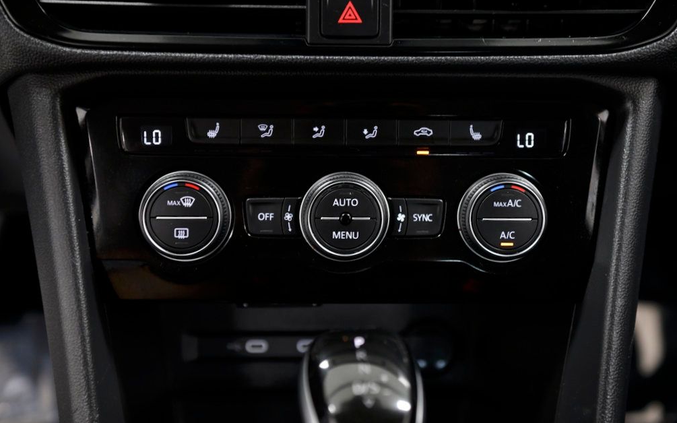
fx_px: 996
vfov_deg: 24.0
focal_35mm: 54
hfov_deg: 37.5
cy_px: 195
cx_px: 344
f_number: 4.5
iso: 1000
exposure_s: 1/100
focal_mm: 52
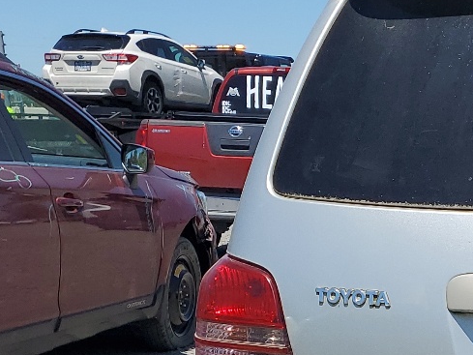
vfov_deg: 16.8
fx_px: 1162
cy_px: 399
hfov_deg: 20.6
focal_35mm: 85
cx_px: 642
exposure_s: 1/5000
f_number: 1.5
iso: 50
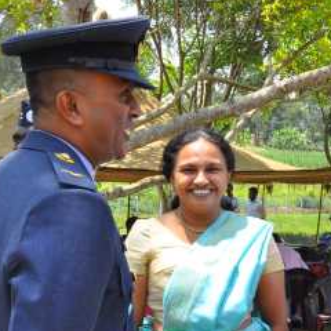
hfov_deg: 23.8
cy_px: 183
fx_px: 757
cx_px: 312
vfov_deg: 24.6
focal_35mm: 70
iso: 200
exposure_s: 1/60
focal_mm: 22
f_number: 13
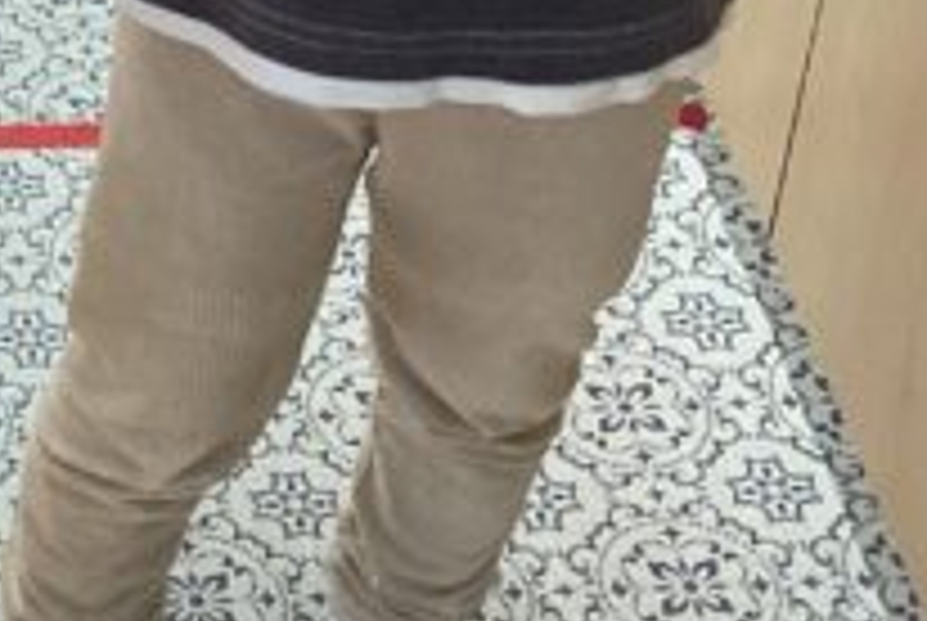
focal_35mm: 120
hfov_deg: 16.1
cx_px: -288
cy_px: -504
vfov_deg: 10.7
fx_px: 3094
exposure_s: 1/50
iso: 125
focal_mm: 3.3
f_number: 2.4
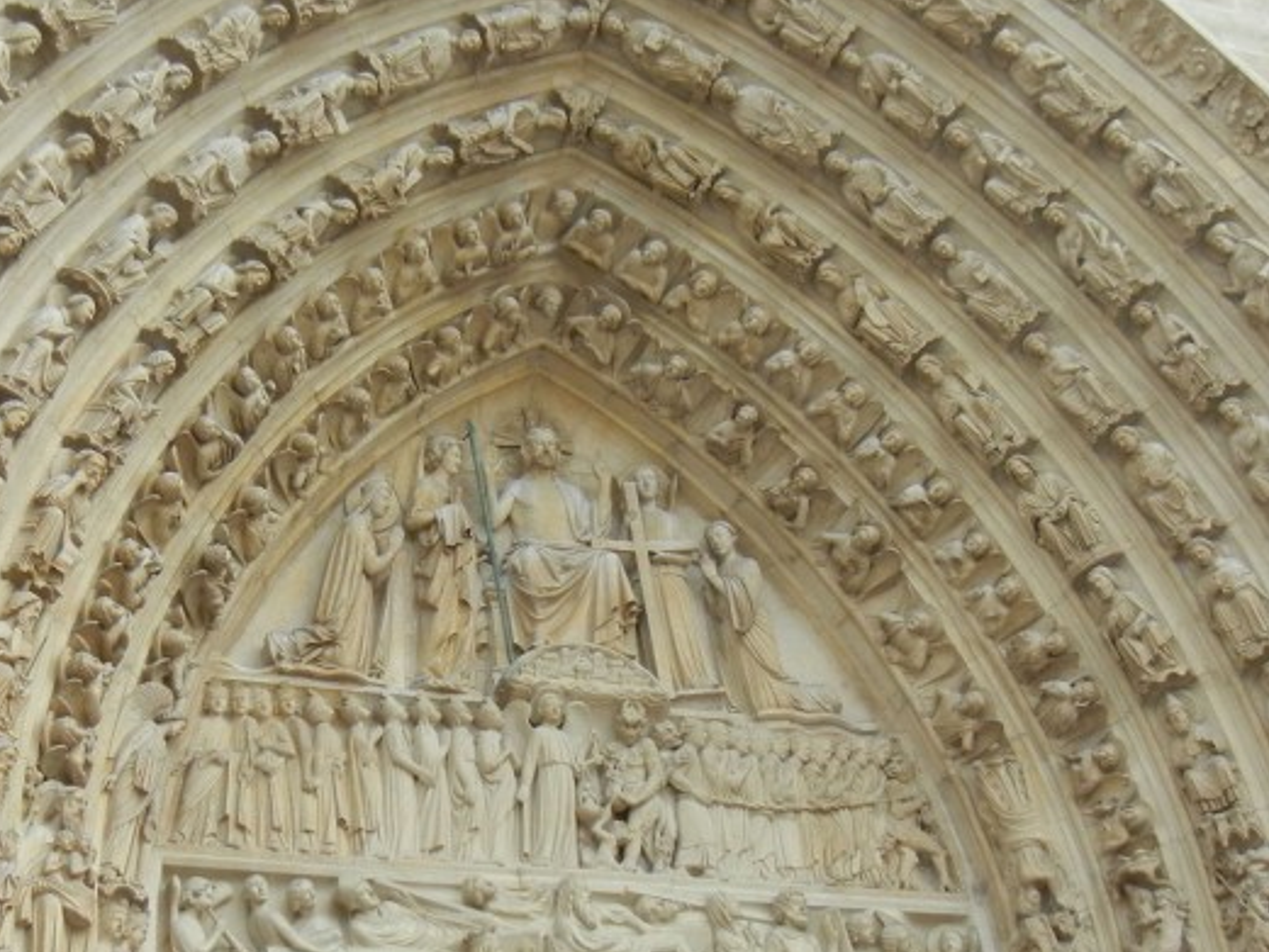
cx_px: 494
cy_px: 733
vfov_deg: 24.5
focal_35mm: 59
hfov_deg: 32.6
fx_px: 2163
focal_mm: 5.4
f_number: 3.5
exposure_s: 1/362
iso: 160
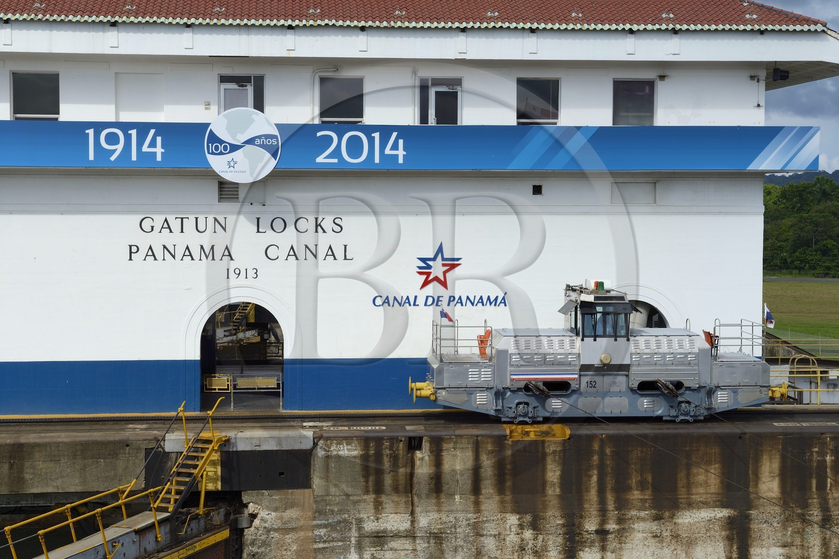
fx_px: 1351
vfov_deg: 23.4
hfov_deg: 34.5
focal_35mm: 58
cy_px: 280
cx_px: 420
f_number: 11
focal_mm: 58
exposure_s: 1/500
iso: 200
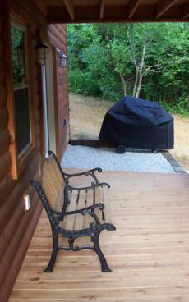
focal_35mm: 49
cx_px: 102
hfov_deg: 26.3
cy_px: 151
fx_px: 404
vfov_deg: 41.1
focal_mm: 5.6
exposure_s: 1/60
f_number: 2.7
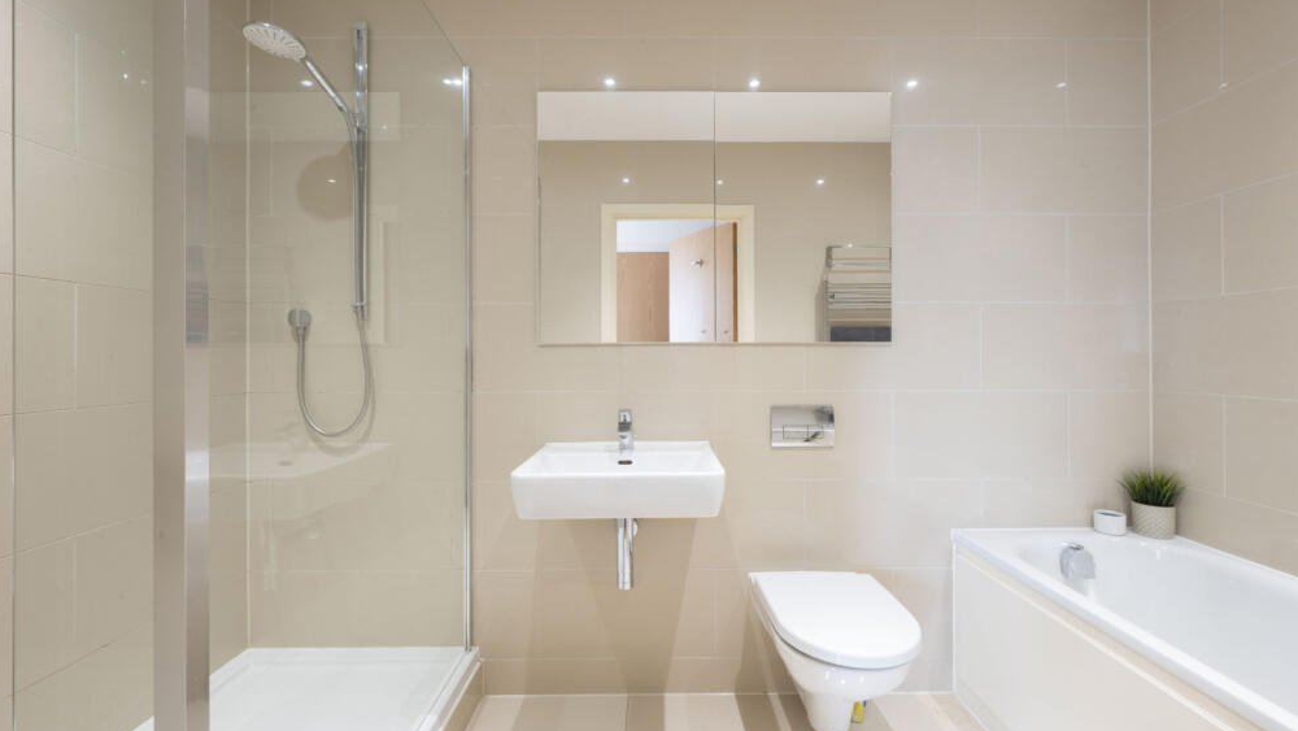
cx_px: 658
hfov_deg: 103.0
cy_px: 347
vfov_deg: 70.5
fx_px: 516
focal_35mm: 15
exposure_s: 2
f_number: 16
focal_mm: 14
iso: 250
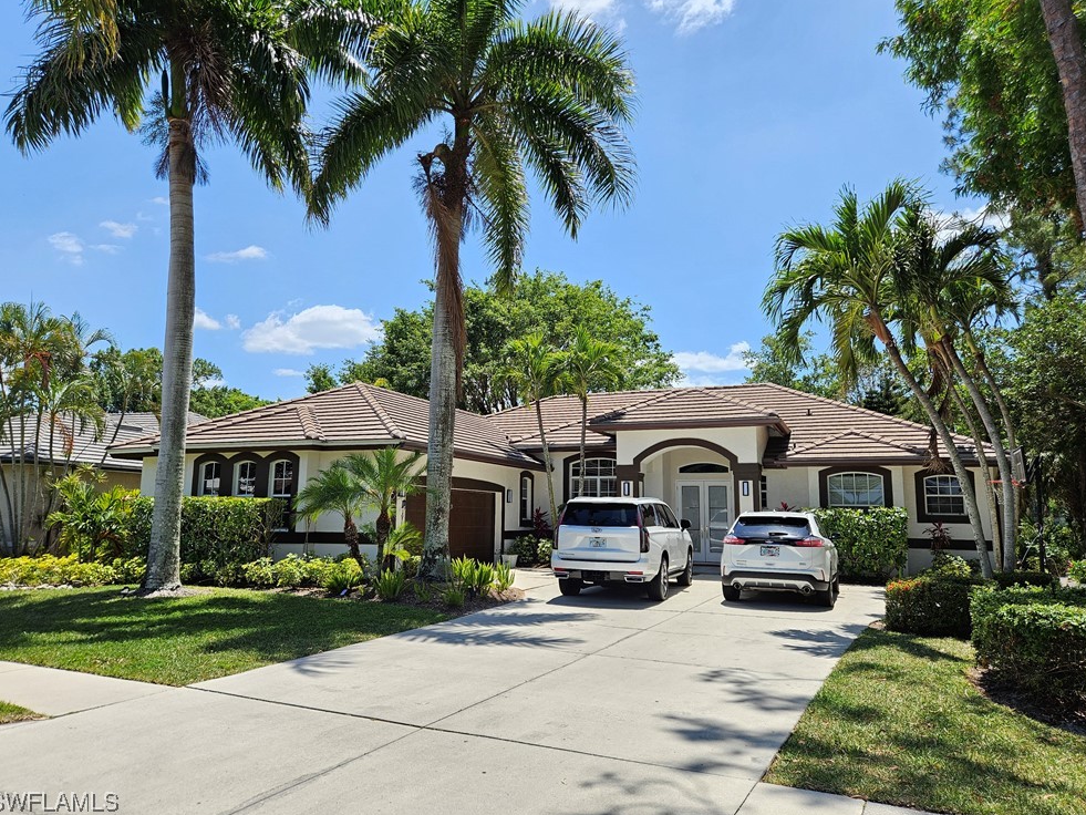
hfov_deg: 71.6
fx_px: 753
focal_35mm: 24
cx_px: 549
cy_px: 401
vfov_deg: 56.8
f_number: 1.8
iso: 25
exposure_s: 1/1081
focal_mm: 5.4
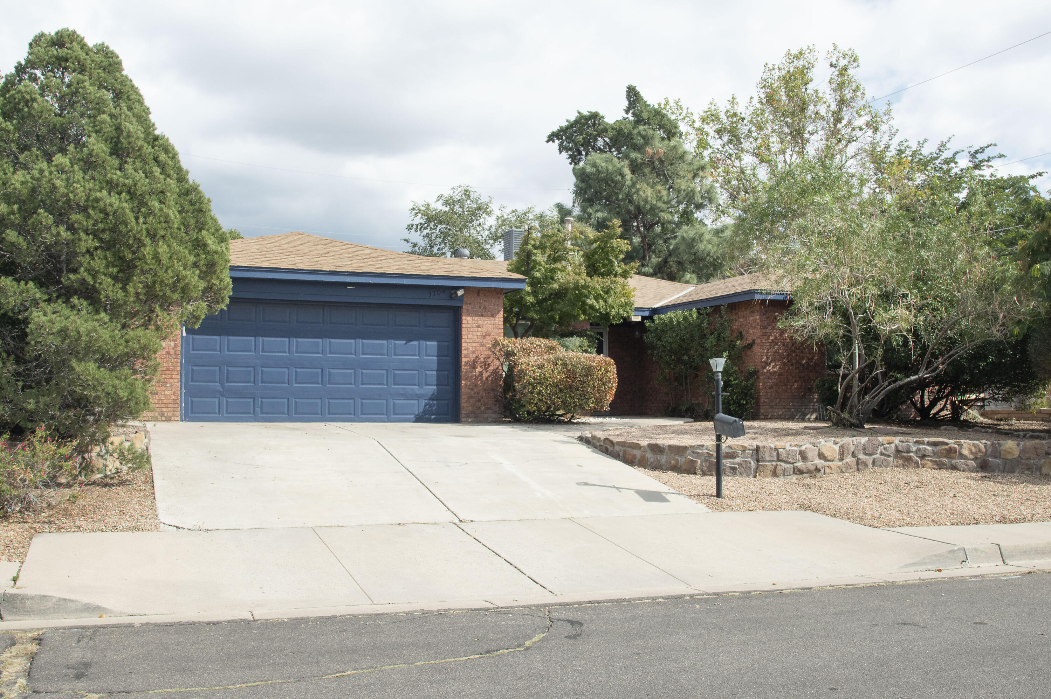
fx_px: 1050
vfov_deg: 36.8
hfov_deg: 53.2
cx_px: 526
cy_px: 350
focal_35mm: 36
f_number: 11
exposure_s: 1/400
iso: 400
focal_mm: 24
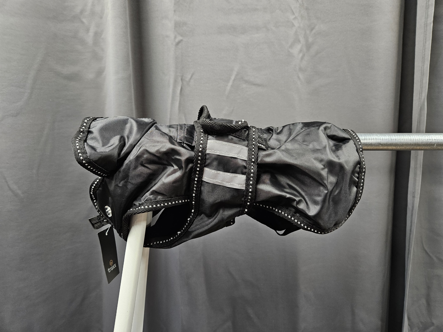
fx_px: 294
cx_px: 222
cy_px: 166
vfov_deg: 58.9
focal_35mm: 23
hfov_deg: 73.9
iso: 320
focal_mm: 5.4
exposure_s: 1/100
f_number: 1.8
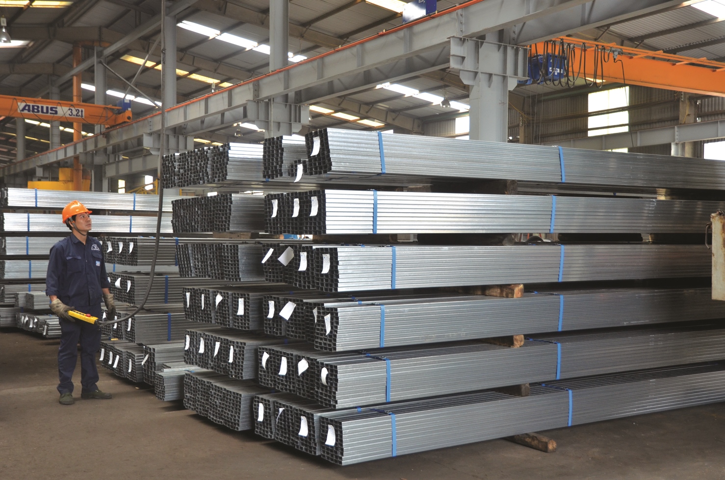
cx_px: 362
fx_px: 844
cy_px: 240
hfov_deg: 46.5
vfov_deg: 31.8
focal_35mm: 42
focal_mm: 28
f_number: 4.5
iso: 640
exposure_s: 1/80
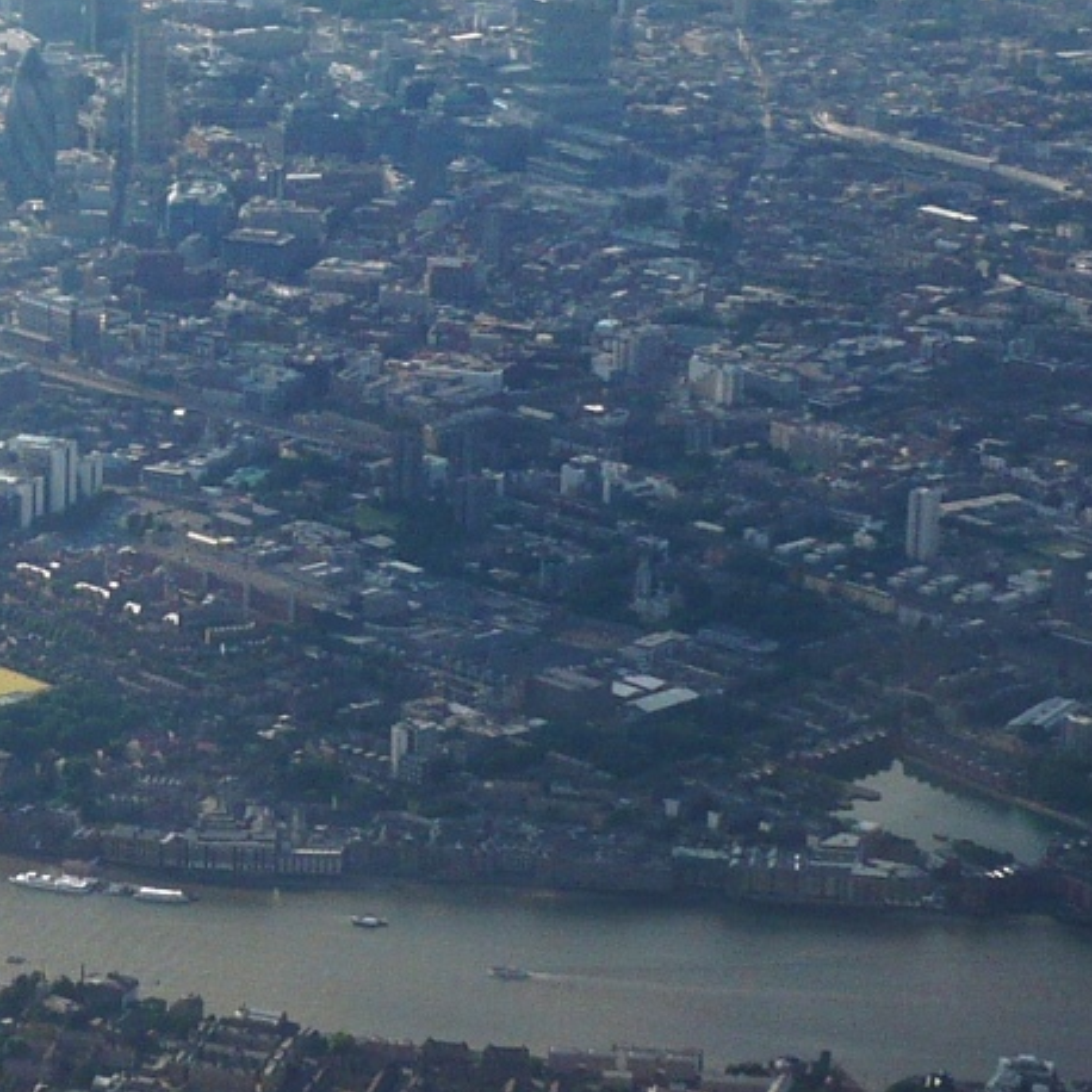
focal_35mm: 162
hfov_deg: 10.7
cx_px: -2
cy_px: 420
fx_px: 5782
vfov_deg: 10.8
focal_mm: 9.9
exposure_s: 1/125
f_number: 10
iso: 100
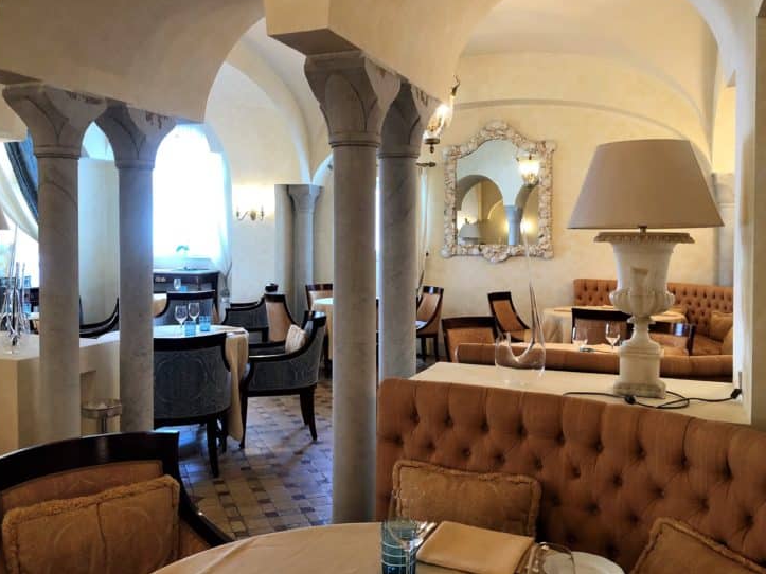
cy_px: 257
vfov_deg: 45.4
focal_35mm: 31
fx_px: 686
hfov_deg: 58.3
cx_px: 359
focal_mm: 3.99
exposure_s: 1/17
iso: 50
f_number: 1.8
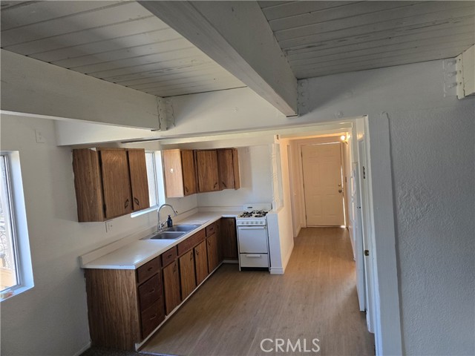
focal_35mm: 23
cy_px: 178
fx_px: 316
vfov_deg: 58.9
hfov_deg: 73.9
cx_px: 238
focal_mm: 6.3
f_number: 1.7
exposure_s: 1/120
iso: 250
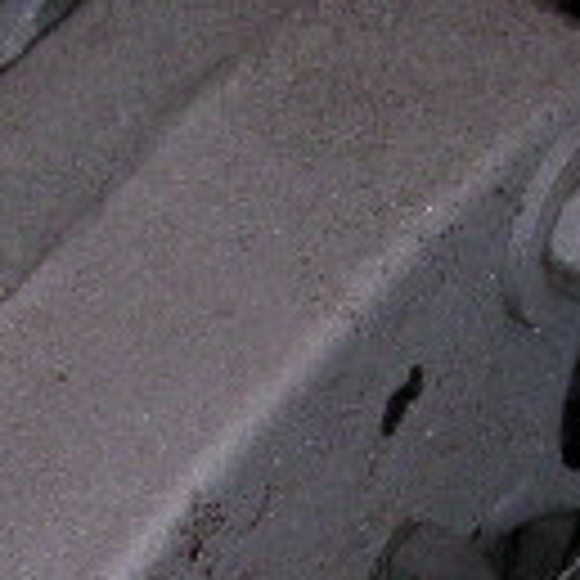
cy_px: 953
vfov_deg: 10.1
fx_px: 3147
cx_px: 252
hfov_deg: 10.5
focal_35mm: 166
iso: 160
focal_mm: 5.9
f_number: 2.8
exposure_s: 1/45
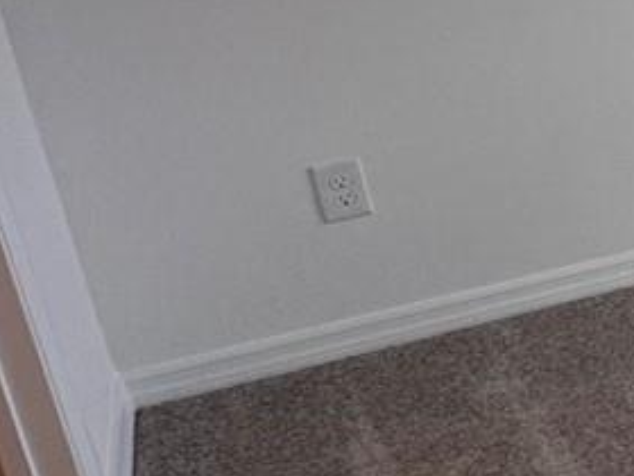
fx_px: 1465
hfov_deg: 14.5
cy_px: 63
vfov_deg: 18.2
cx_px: 1556
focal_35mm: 80
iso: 40
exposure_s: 1/130
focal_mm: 2.22
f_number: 2.2
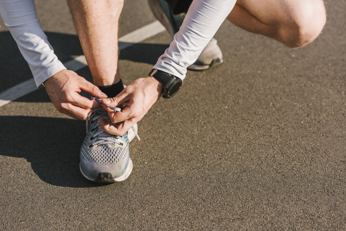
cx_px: 173
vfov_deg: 10.6
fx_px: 1250
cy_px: 116
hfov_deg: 15.8
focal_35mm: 130
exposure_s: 1/400
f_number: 4.5
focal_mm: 130
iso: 64
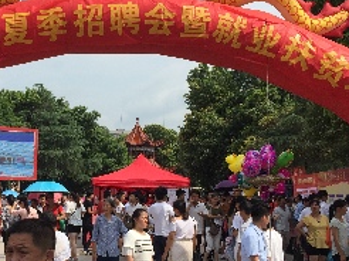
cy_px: 134
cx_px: 119
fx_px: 594
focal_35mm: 59
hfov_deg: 32.5
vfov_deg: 24.8
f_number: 2.2
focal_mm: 4.15
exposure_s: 1/2475
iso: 32
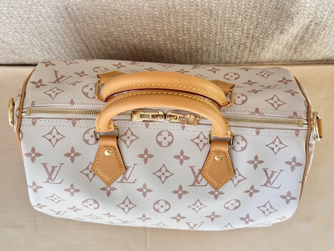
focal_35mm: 48
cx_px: 167
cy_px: 126
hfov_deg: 39.7
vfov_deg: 30.3
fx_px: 463
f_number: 1.78
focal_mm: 6.76
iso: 100
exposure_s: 1/106
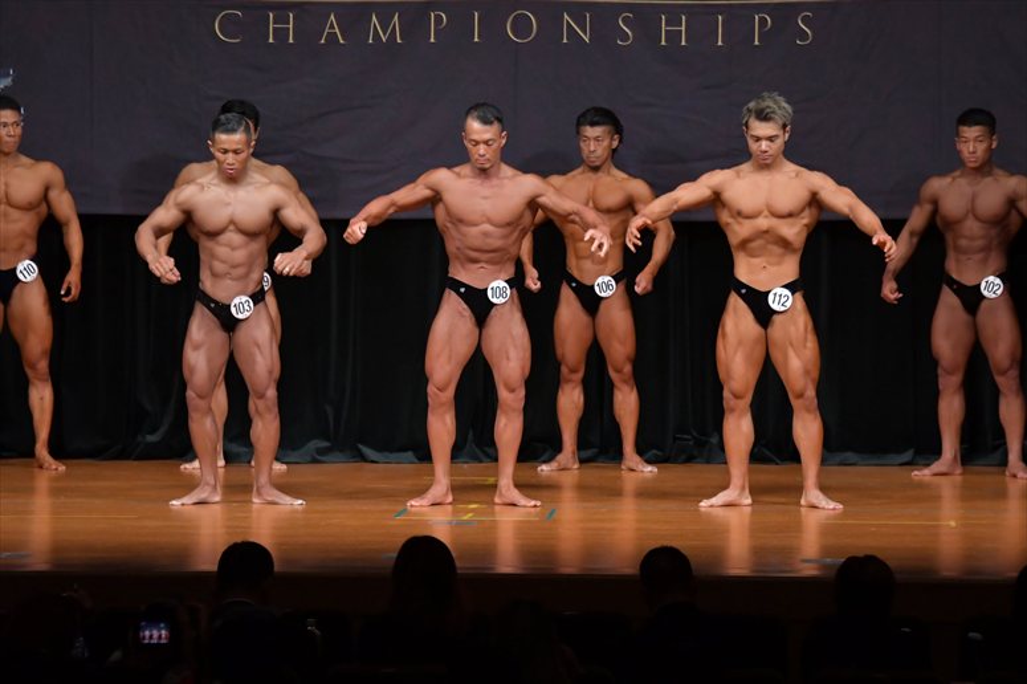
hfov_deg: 10.2
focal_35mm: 202
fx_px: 5760
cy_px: 342
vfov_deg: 6.8
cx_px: 514
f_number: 5.6
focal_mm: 135
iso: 4000
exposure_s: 1/400
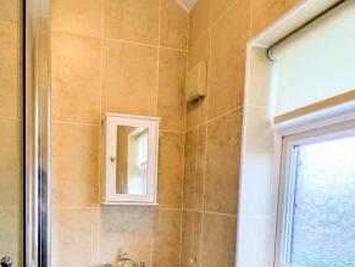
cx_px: 133
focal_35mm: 28
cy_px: 226
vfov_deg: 46.3
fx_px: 288
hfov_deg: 62.5
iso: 57
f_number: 2.2
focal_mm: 1.83
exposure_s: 1/100
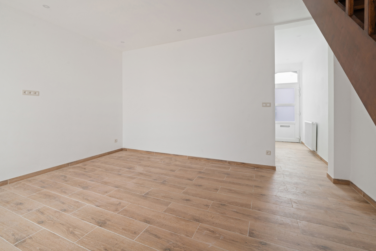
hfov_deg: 96.7
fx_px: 167
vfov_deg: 73.8
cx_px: 188
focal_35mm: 16
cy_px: 126
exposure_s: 1/1.25
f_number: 11
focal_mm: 16
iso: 400
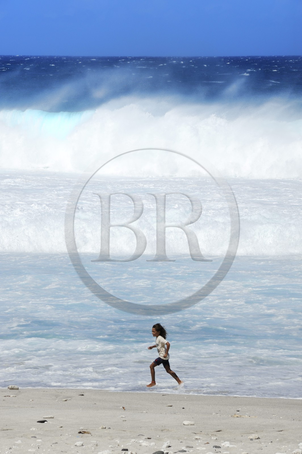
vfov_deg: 10.3
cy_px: 227
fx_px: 2521
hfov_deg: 6.9
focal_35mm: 200
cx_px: 151
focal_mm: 200
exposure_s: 1/250
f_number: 18
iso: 200
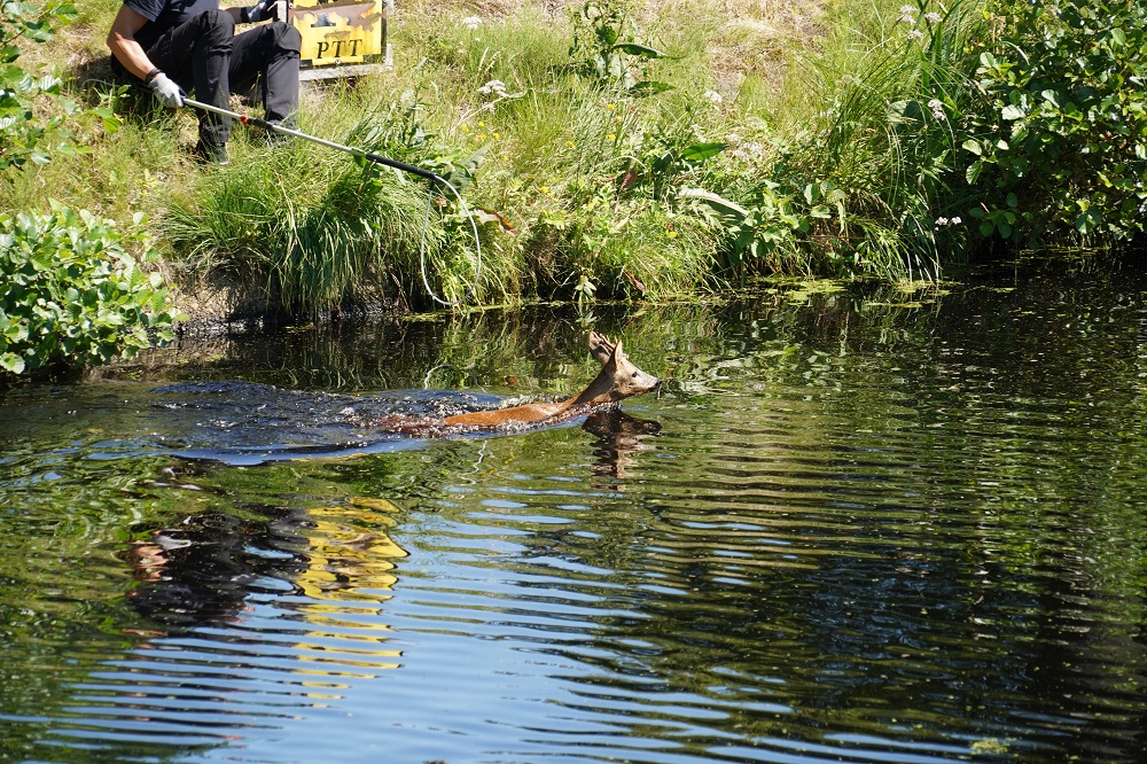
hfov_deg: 10.0
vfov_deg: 6.7
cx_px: 574
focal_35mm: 205
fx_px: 6529
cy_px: 382
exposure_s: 1/320
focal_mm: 205
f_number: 9
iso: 500
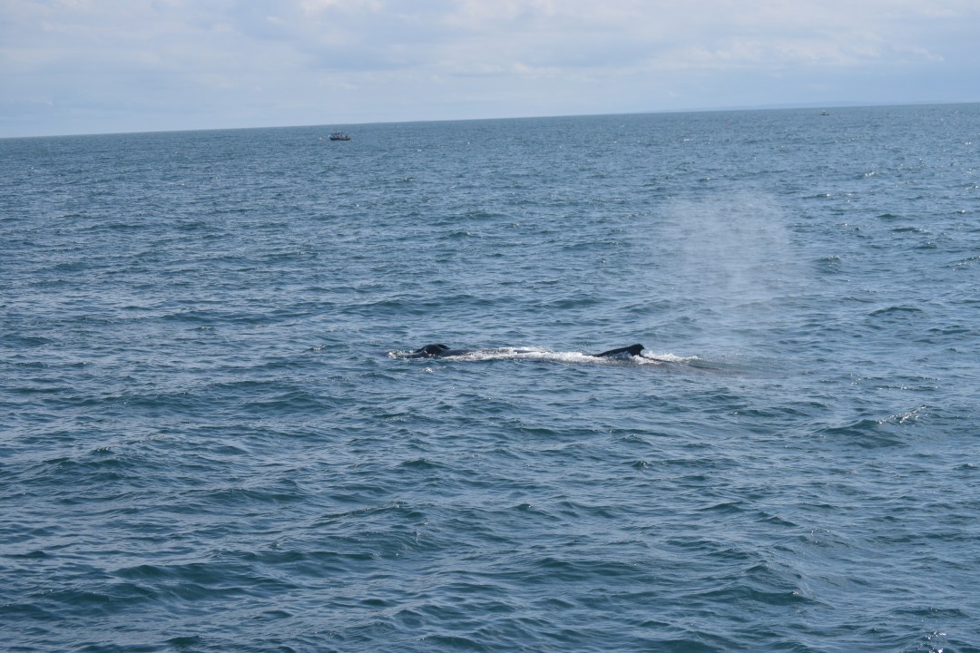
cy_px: 326
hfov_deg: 24.6
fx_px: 2246
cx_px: 490
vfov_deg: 16.6
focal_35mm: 82
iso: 200
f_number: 5.6
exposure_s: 1/1600
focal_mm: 55
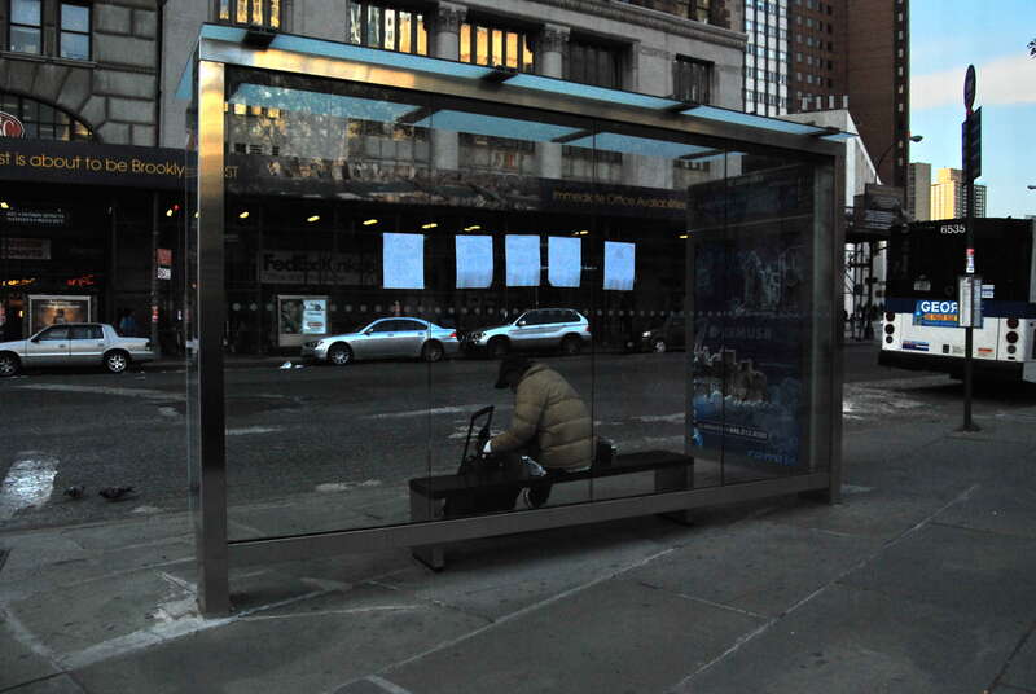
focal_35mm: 27
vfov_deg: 48.1
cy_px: 347
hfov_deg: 67.3
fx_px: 778
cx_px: 518
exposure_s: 1/3200
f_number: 5.6
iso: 800
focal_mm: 18
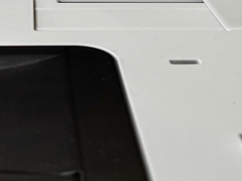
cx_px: 24
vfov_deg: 11.6
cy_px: -170
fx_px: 811
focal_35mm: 116
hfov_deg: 16.7
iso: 125
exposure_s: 1/120
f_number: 1.78
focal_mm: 6.86
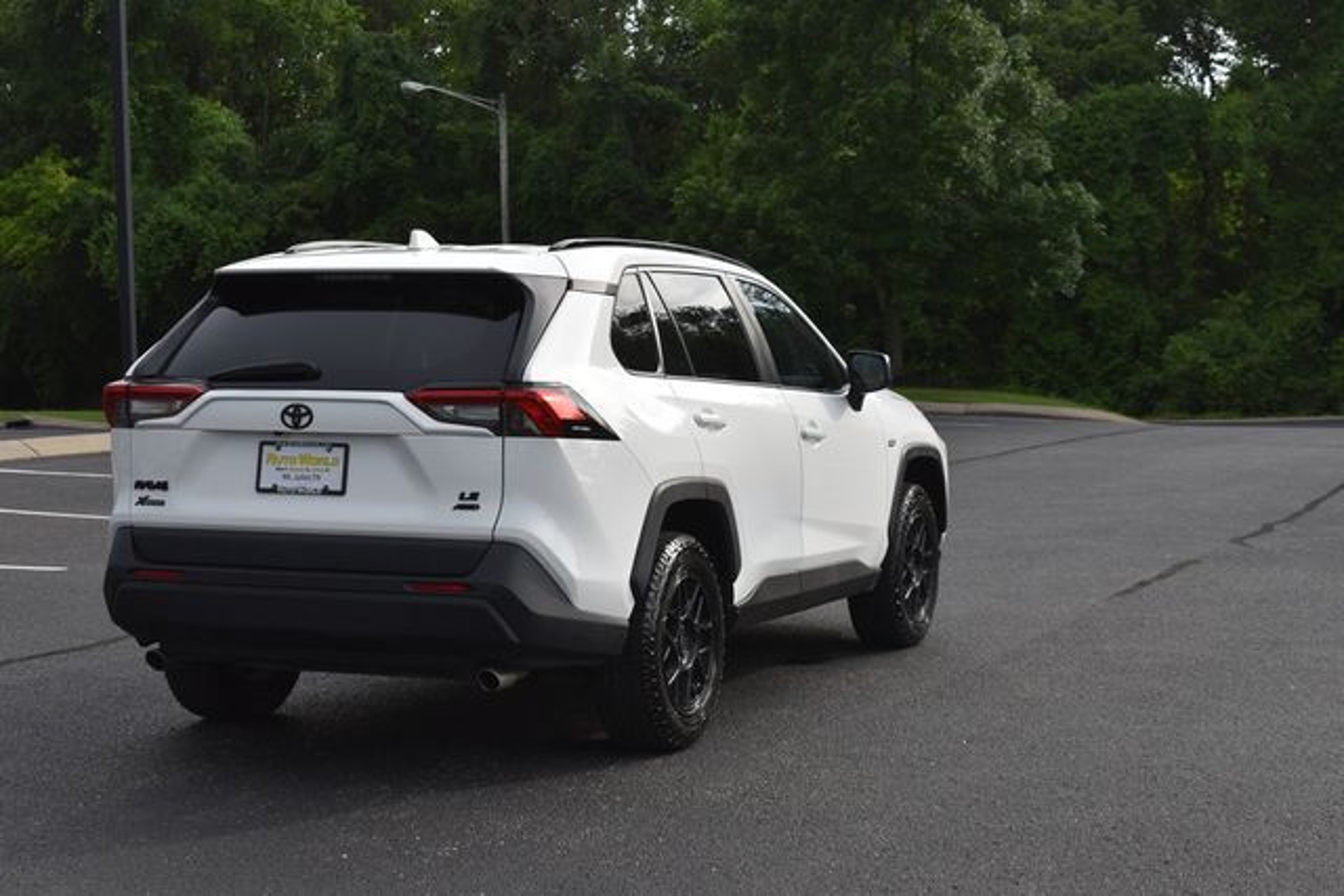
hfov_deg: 31.9
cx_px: 672
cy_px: 448
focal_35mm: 63
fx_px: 2352
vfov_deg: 21.6
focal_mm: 42
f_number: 8
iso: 180
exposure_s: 1/250
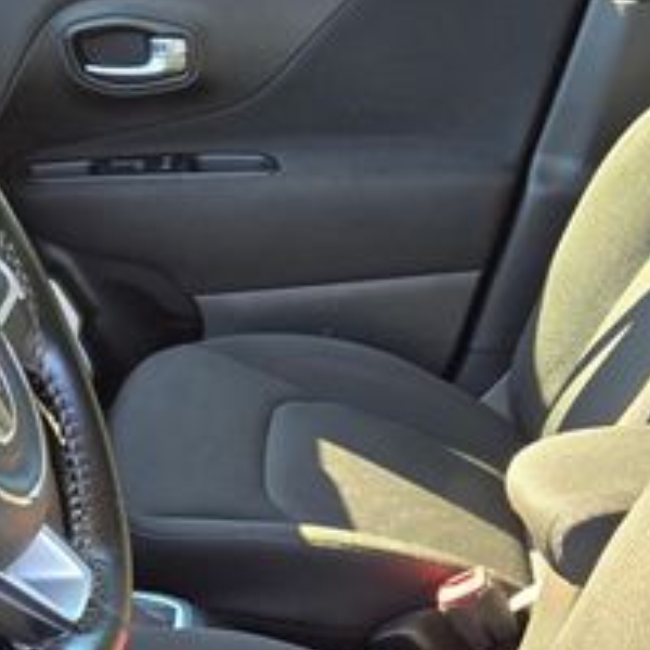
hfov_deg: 26.5
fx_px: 1381
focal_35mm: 65
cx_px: 312
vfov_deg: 25.1
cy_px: 670
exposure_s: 1/120
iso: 80
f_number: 1.8
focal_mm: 5.4
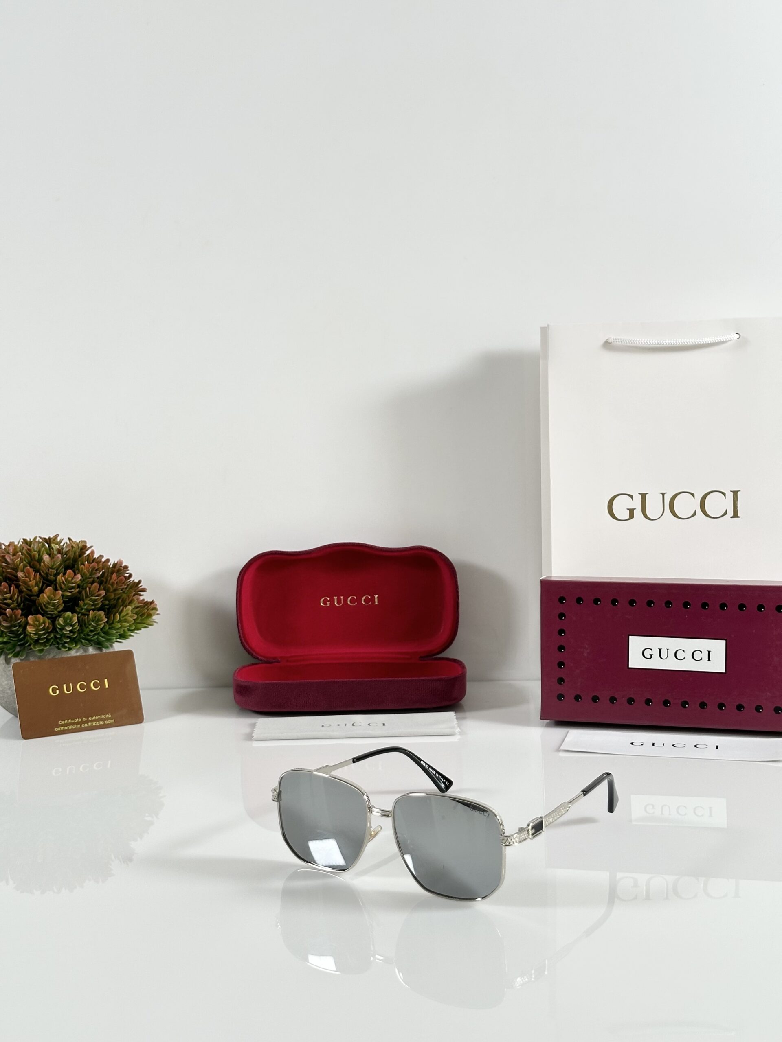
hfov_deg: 30.3
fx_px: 1446
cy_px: 521
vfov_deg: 39.7
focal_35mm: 48
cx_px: 391
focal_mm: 6.86
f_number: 1.78
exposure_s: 1/100
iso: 64
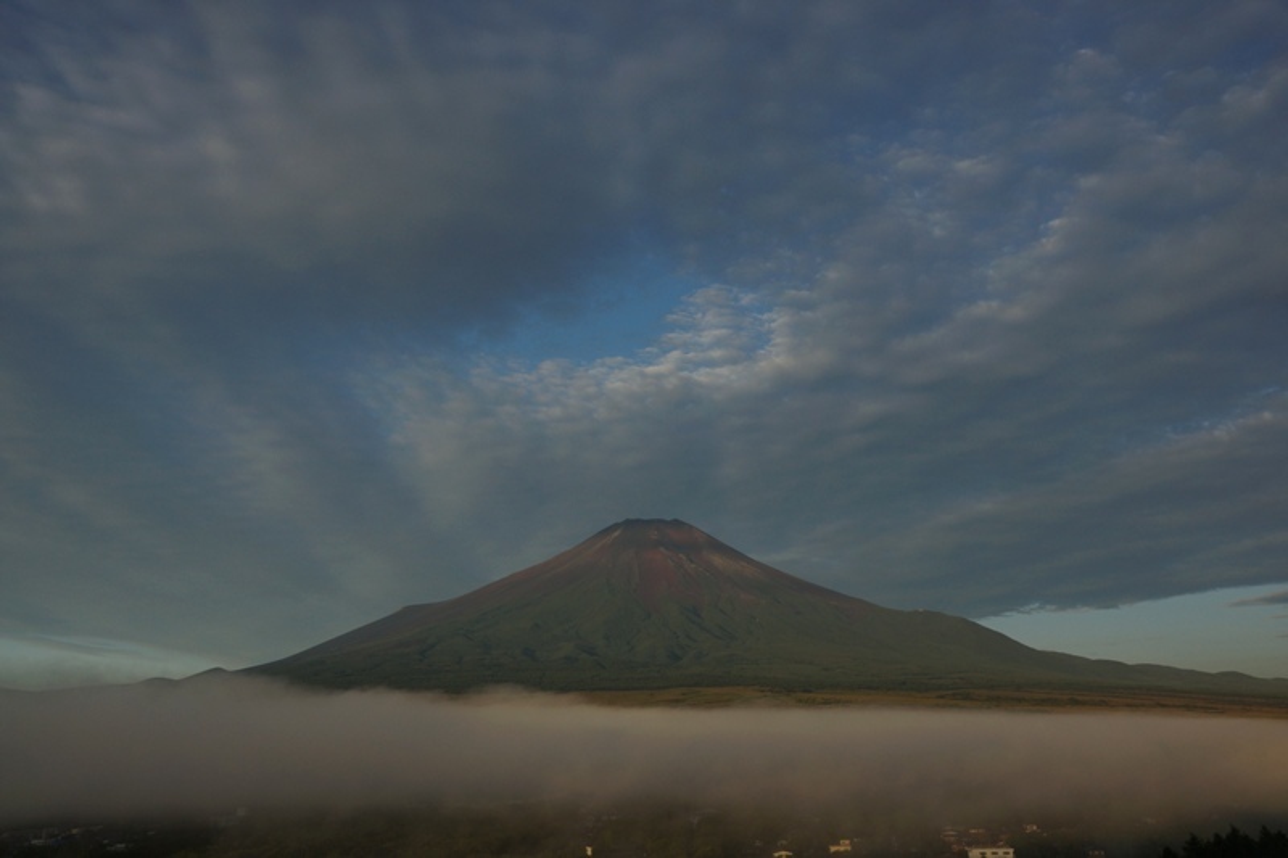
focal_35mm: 30
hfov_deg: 61.9
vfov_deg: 43.6
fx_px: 1073
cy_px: 429
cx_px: 644
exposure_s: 1/250
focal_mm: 20
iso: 200
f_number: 11
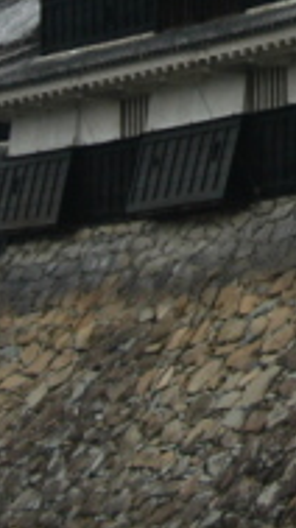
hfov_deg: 5.8
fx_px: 2853
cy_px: -191
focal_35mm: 204
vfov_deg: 10.3
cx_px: 620
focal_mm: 24
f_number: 4
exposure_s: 1/250
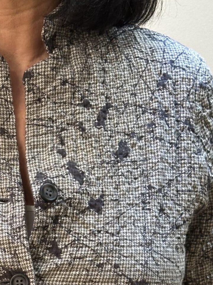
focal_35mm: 129
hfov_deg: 11.4
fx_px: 1059
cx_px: 13
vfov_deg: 15.0
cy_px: 284
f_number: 1.78
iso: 200
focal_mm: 6.86
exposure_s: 1/33
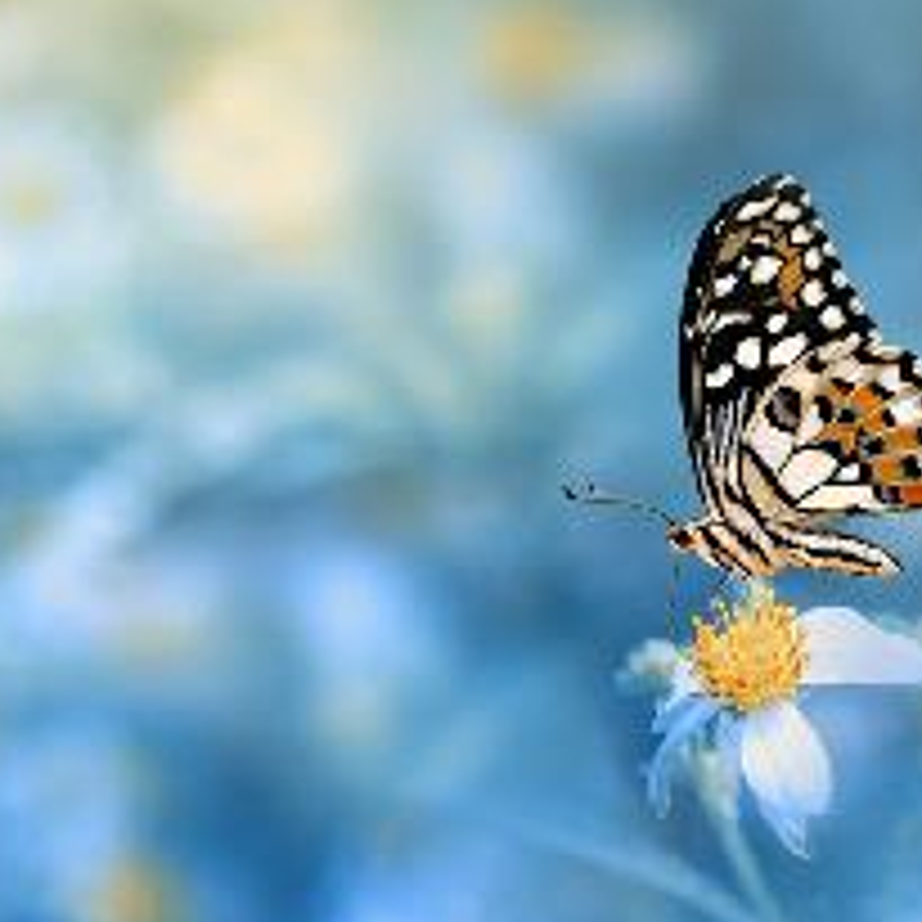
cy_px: 627
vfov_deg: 6.0
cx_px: 454
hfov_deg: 6.0
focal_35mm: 293
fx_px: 8827
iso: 200
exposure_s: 1/200
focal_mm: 105
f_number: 3
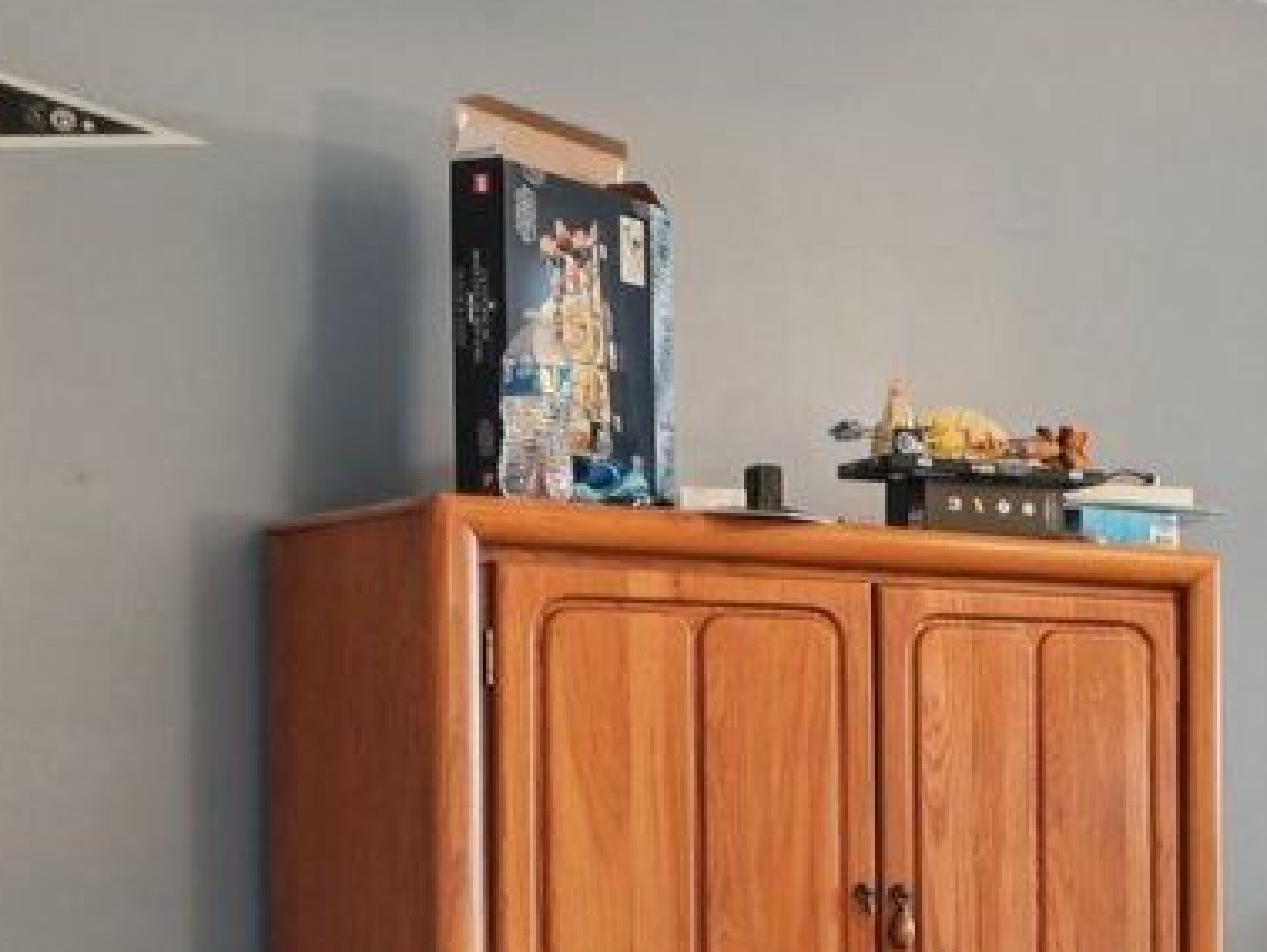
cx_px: 2028
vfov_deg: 21.7
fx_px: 2417
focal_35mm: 66
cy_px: 875
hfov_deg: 22.5
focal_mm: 16
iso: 400
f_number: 13
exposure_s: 1/2
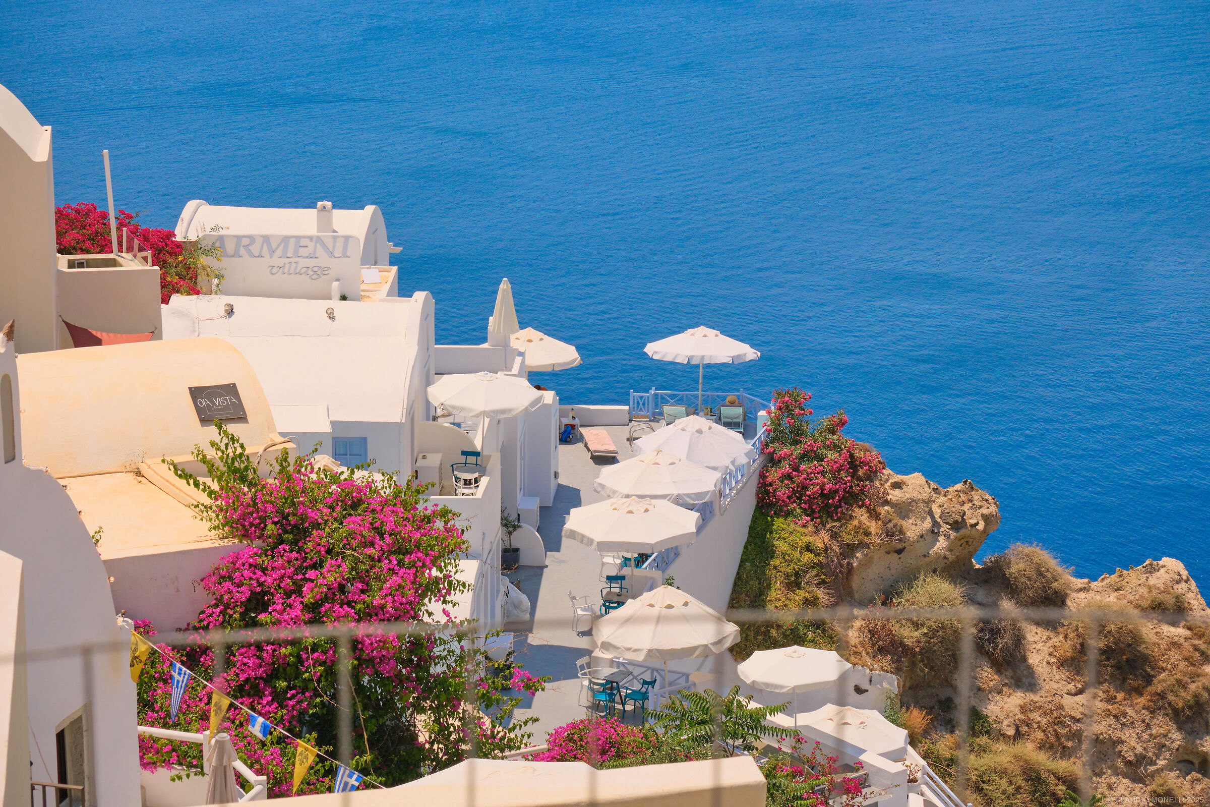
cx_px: 605
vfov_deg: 18.2
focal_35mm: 75
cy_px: 404
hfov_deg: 27.0
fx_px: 2521
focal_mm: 50
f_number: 8
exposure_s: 1/1900
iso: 640
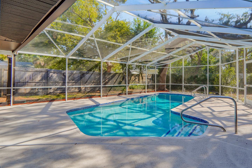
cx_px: 137
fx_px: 140
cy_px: 75
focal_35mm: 20
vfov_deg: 61.8
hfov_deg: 83.8
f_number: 4.5
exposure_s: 1/200
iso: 100
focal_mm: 12
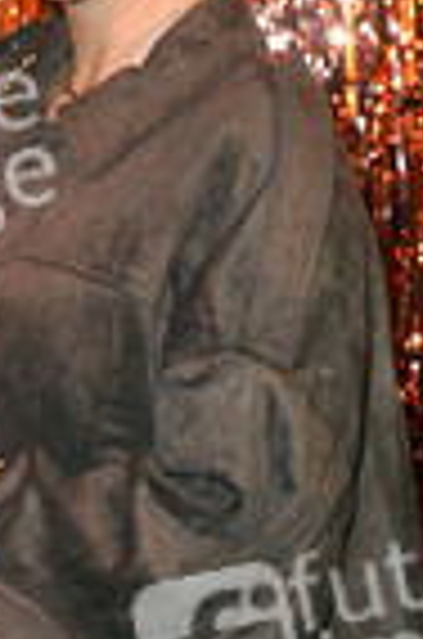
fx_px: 2798
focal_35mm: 158
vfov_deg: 13.0
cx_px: -45
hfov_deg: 8.6
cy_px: 405
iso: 1600
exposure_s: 1/160
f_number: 6.3
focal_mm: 56
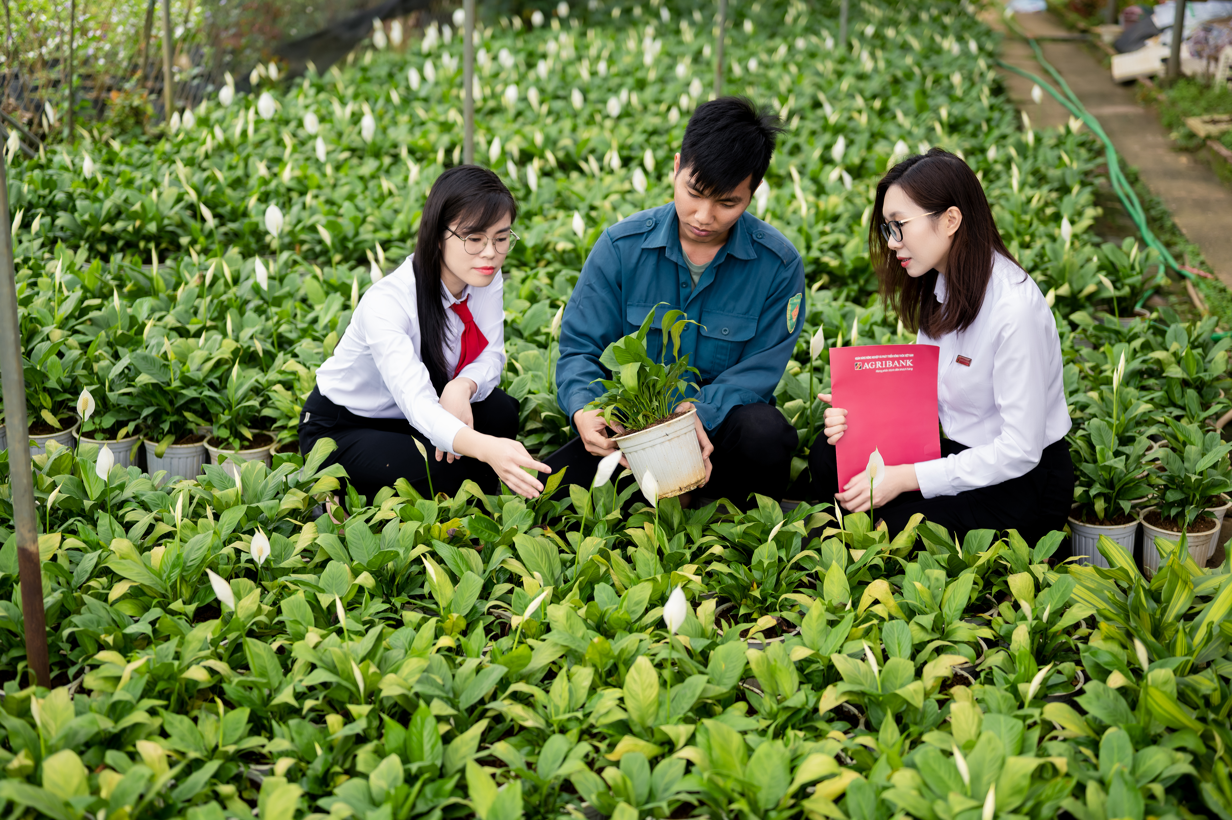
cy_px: 410
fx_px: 1710
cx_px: 616
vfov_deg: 27.0
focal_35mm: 50
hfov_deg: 39.6
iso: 125
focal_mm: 50
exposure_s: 1/200
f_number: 2.2
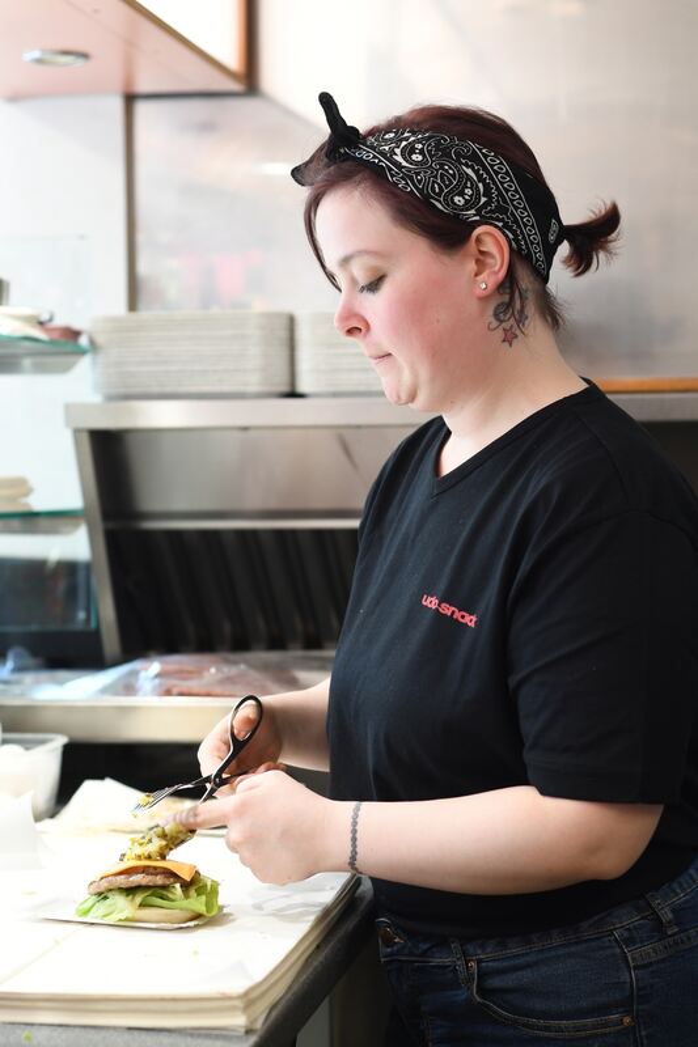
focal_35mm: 75
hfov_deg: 18.2
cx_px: 349
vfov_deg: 27.0
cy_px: 524
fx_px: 2182
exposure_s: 1/80
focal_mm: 50
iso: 400
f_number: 2.8
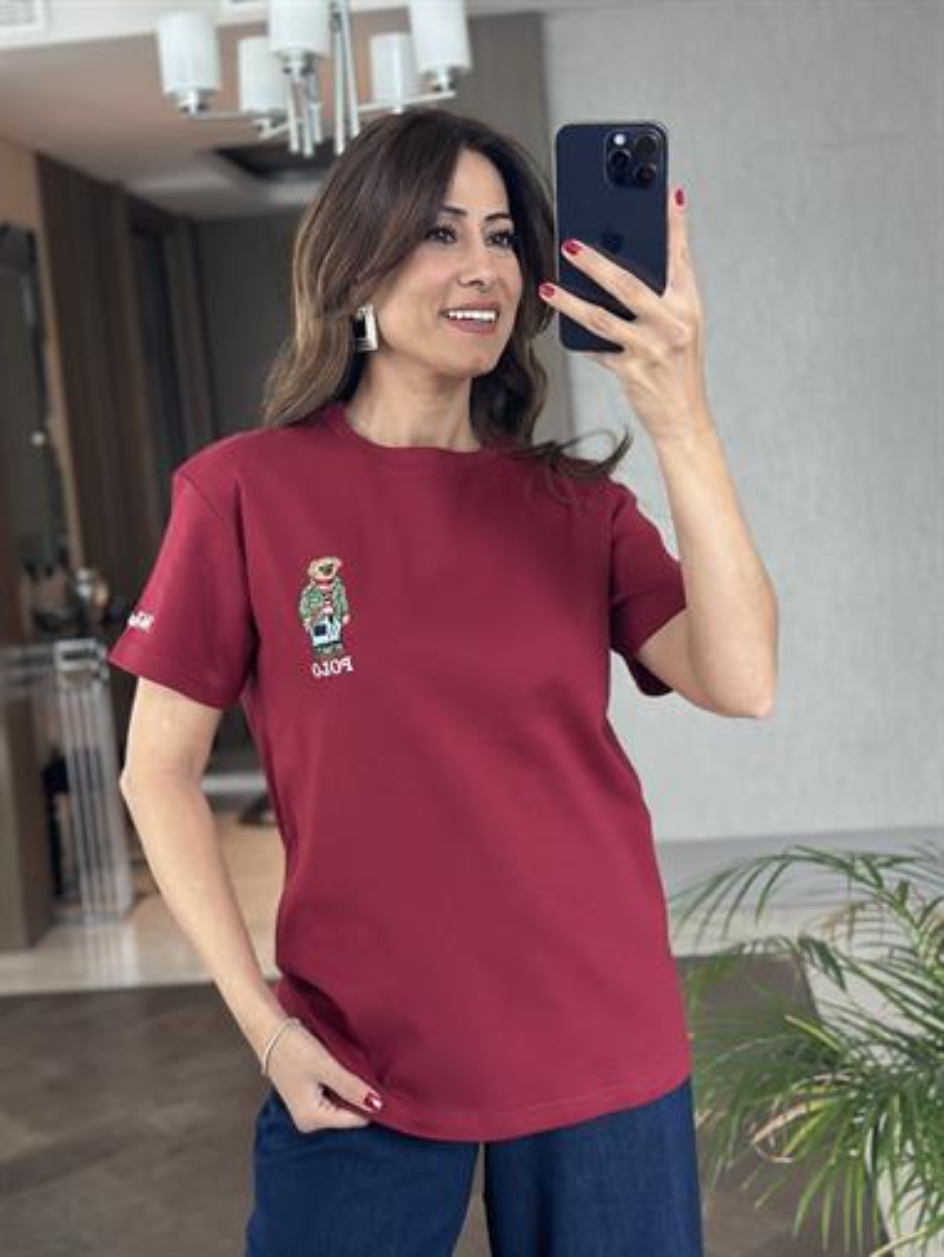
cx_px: 472
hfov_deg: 30.3
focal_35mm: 48
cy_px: 628
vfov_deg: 39.6
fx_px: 1744
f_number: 1.78
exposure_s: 1/60
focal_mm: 6.86
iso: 320
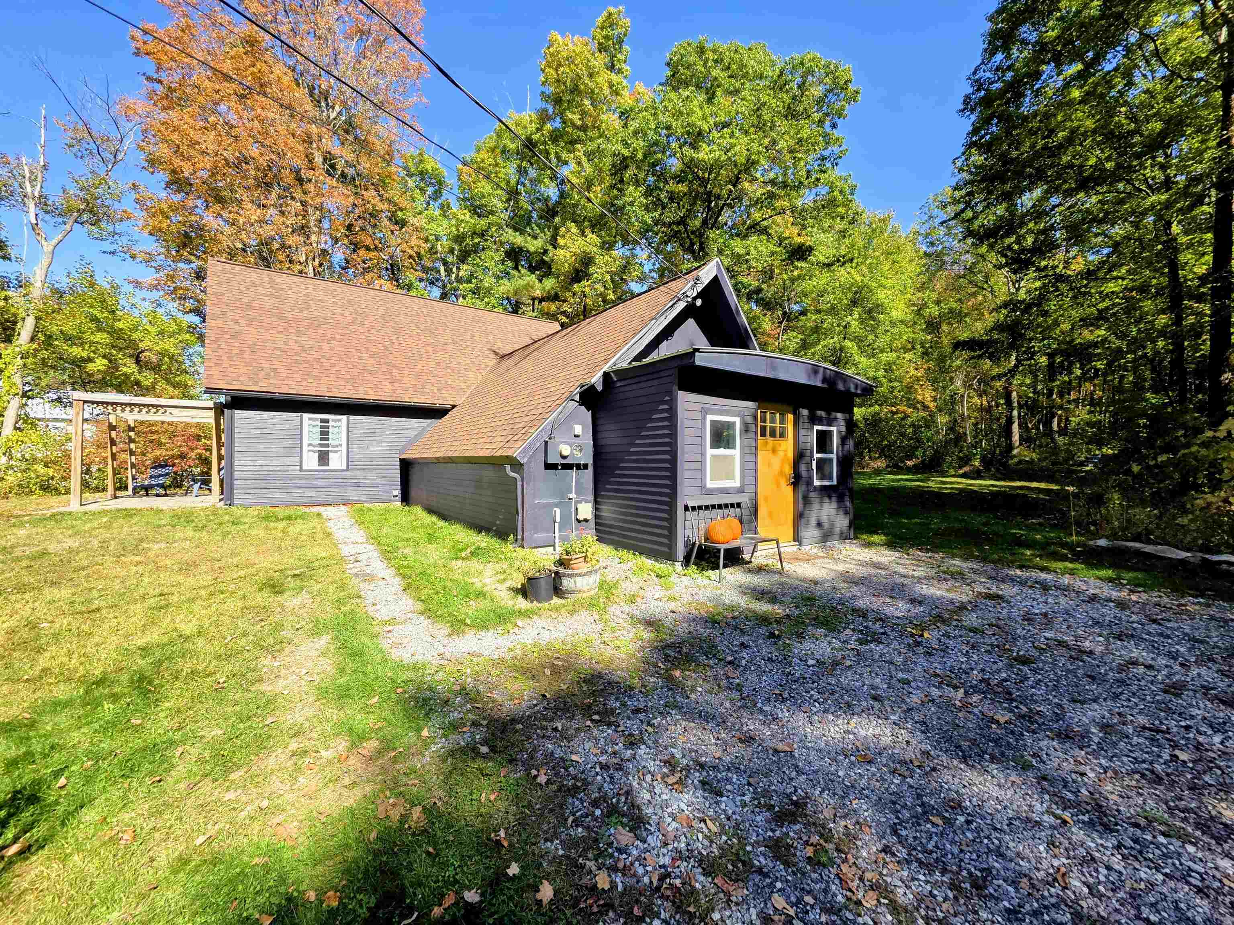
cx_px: 617
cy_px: 462
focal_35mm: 13
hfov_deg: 106.2
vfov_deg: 89.9
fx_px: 463
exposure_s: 1/775
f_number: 1.9
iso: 40
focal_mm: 2.2
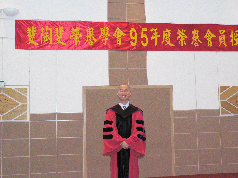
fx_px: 337
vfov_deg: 29.7
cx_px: 119
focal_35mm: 49
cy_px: 89
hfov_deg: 38.9
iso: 400
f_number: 2.8
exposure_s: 1/60
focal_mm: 8.2
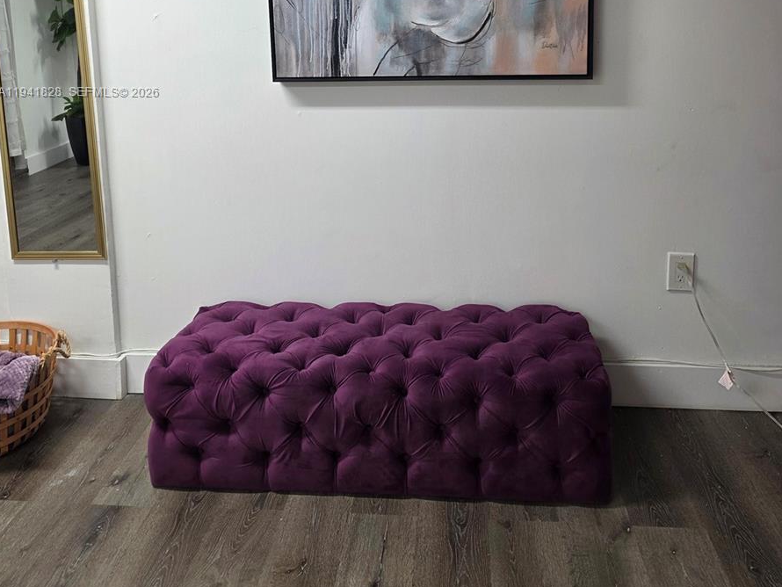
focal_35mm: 31
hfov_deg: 58.3
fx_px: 701
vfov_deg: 42.8
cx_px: 391
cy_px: 93
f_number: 1.7
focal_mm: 6.3
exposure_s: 1/120
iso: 125
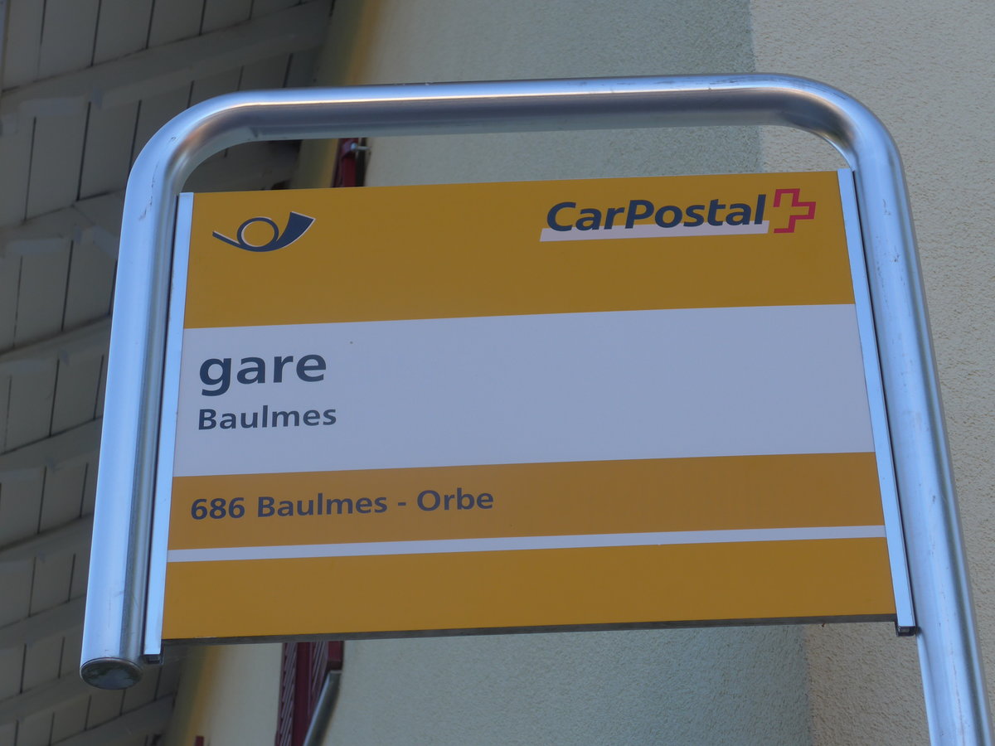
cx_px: 498
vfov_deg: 17.2
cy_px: 373
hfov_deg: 22.8
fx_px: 2472
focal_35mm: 86
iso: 80
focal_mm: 17
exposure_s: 1/125
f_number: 4.5
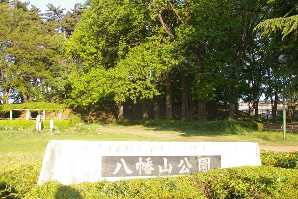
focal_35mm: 42
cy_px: 100
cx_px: 149
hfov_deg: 46.4
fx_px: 348
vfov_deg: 31.9
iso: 200
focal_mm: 28
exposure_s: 1/125
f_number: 6.7
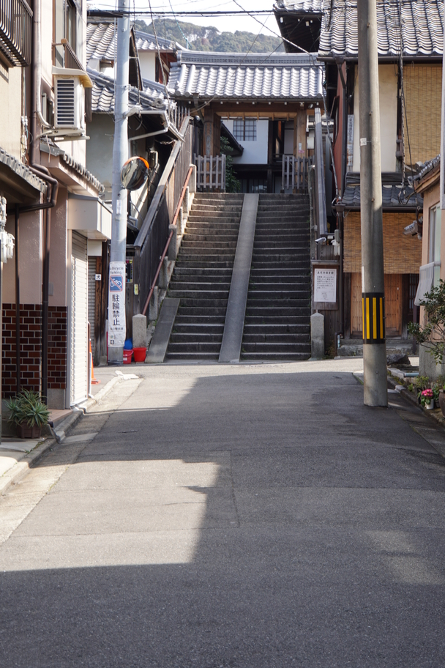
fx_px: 1531
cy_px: 358
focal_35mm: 83
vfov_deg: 24.6
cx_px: 242
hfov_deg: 16.5
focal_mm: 49
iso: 100
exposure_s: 1/100
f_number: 6.3
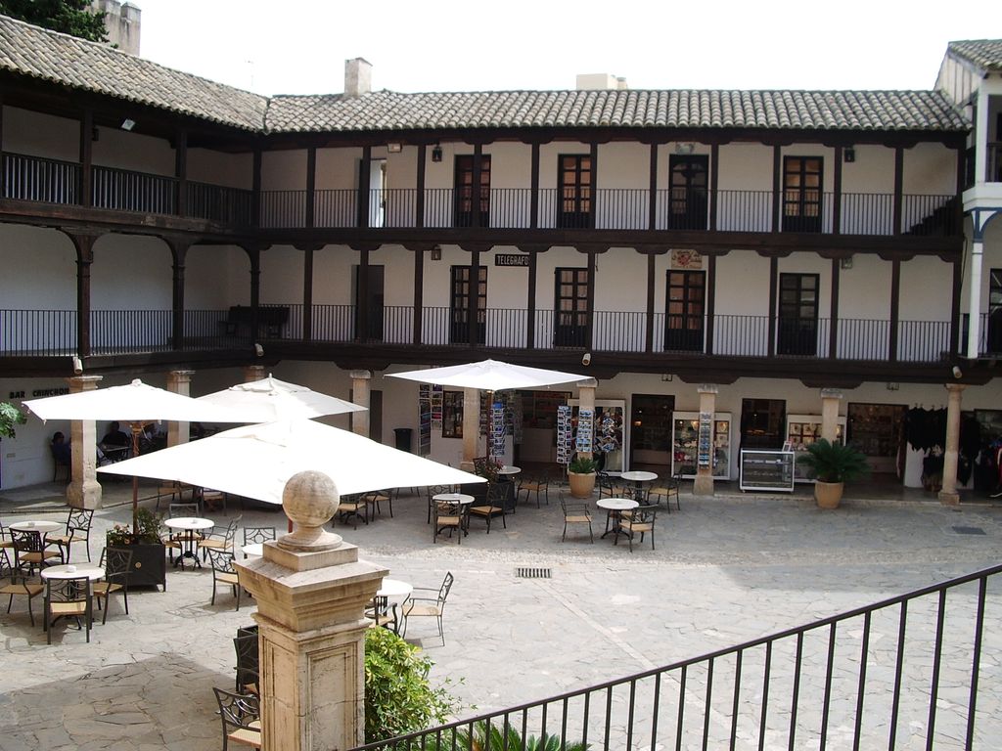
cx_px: 501
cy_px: 376
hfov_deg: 52.6
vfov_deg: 40.7
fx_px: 1013
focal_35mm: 35
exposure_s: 1/200
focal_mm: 5.8
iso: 50
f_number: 4.3
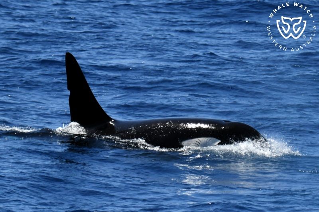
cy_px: 106
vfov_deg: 5.7
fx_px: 2126
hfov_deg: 8.6
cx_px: 160
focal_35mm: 240
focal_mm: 240
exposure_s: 1/8000
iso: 900
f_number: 5.6
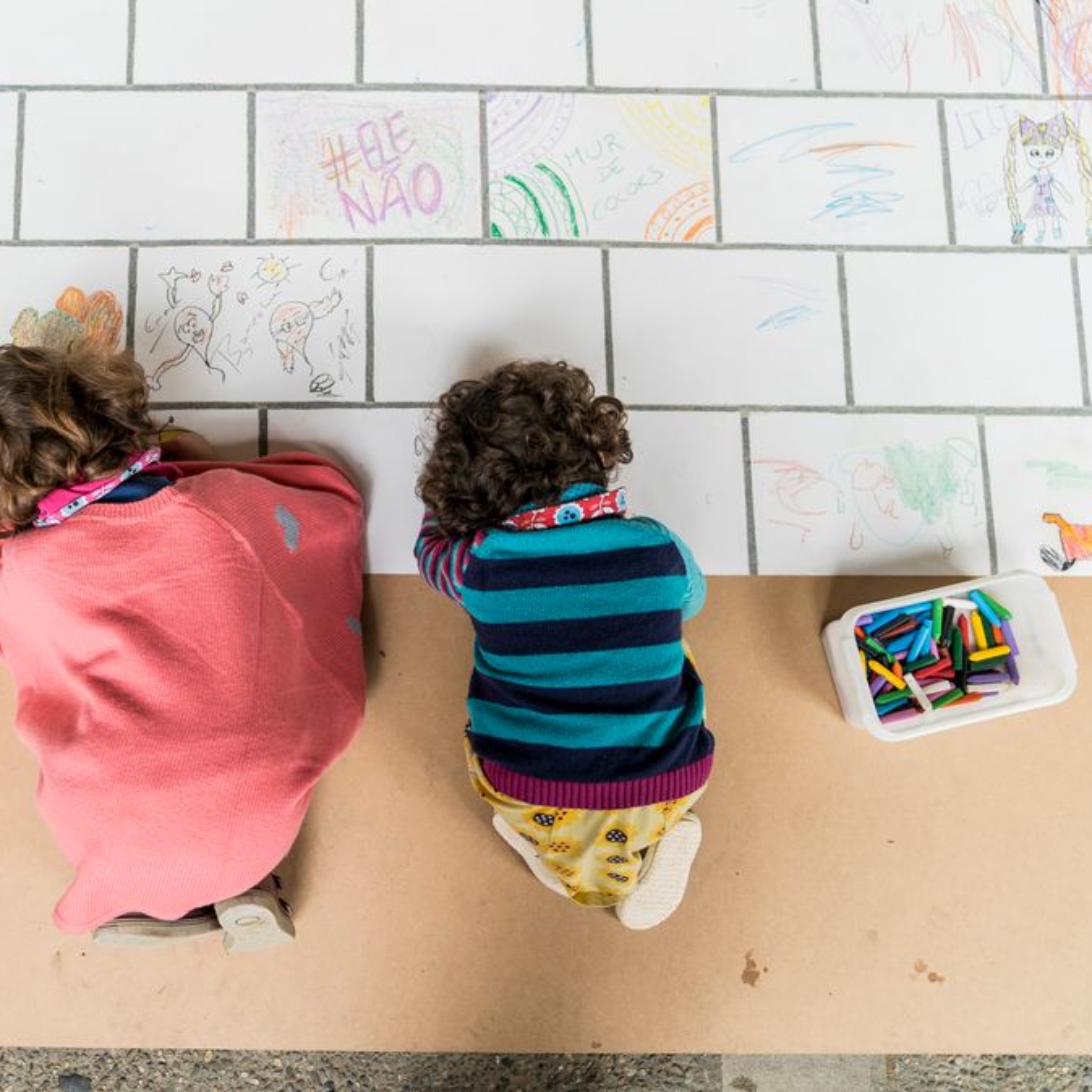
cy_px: 540
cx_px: 308
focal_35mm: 31
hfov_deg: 50.9
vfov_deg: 52.5
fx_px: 1106
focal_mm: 24
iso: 320
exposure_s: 1/200
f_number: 2.8
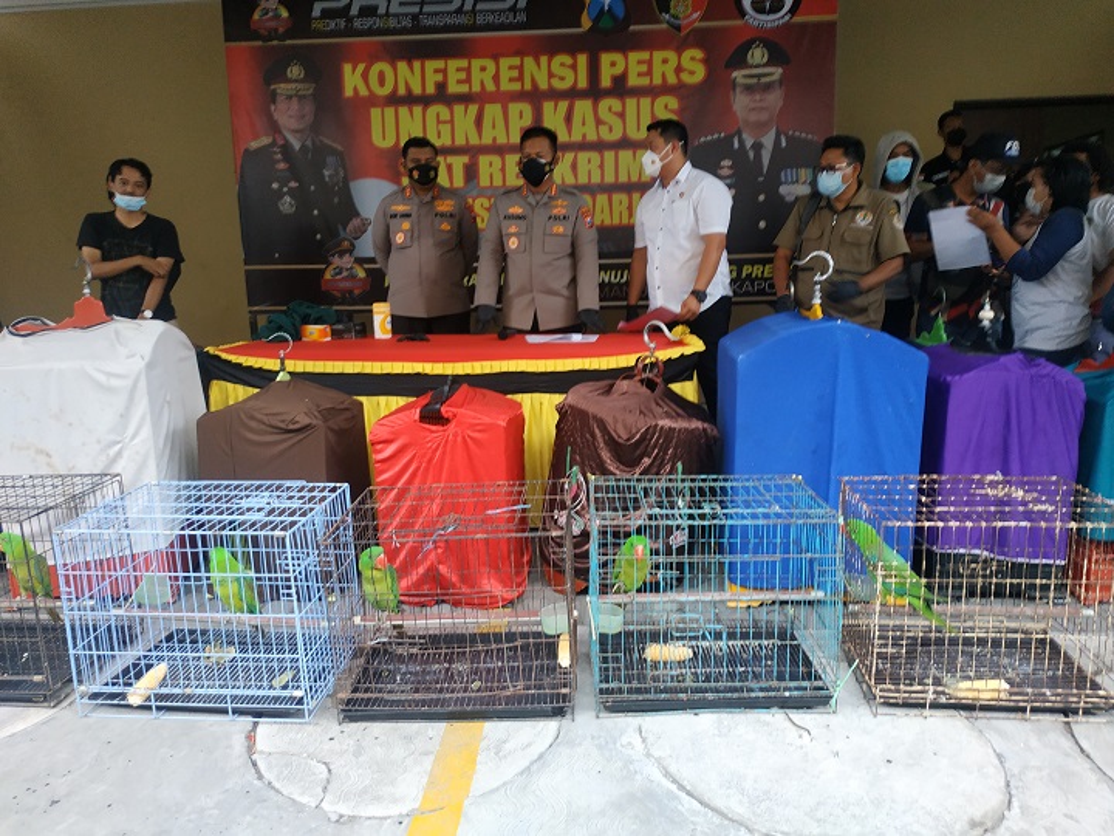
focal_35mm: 24
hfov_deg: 71.6
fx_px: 772
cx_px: 557
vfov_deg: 56.8
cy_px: 418
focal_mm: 3.94
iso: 200
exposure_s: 1/25
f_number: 1.9
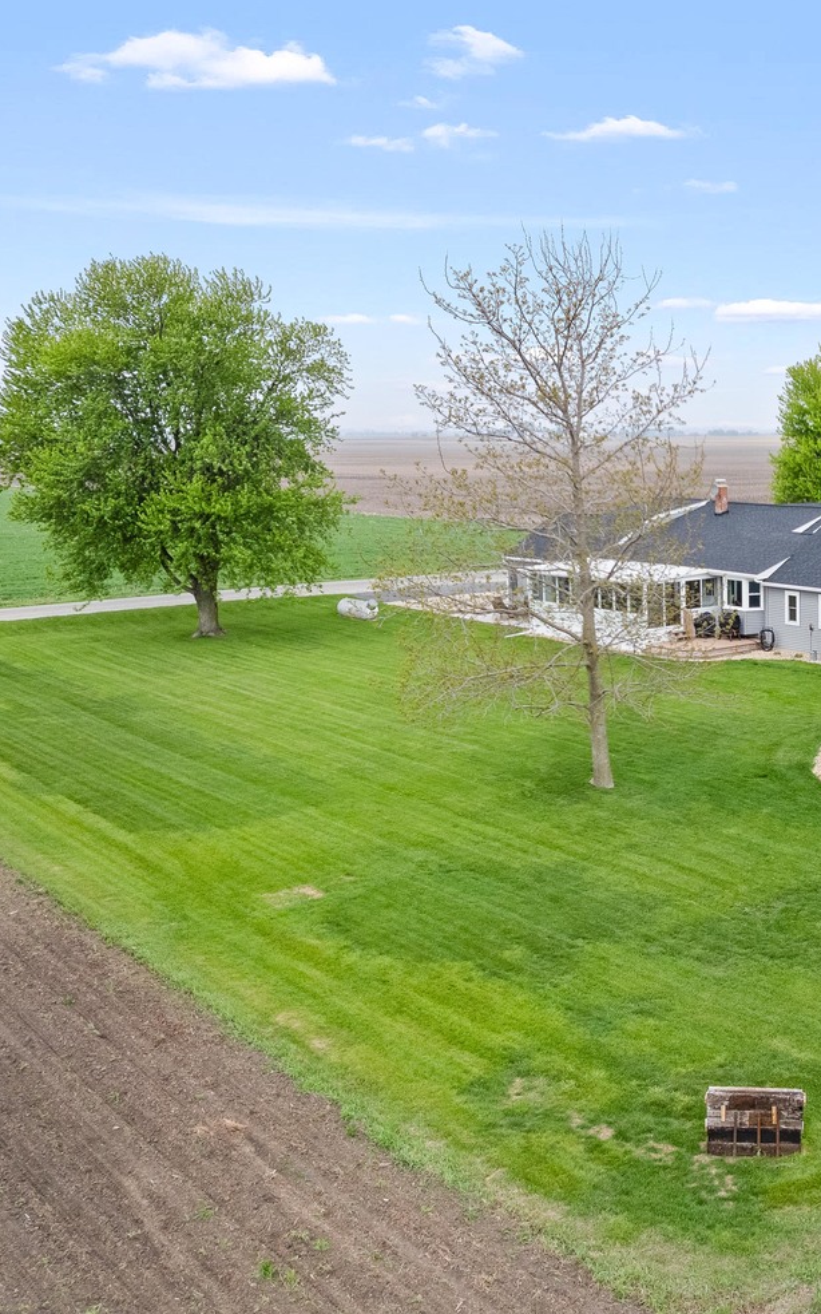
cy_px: 645
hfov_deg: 32.5
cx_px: 761
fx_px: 1324
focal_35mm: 37
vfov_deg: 52.7
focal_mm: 8.38
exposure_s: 1/1600
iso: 110
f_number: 2.8
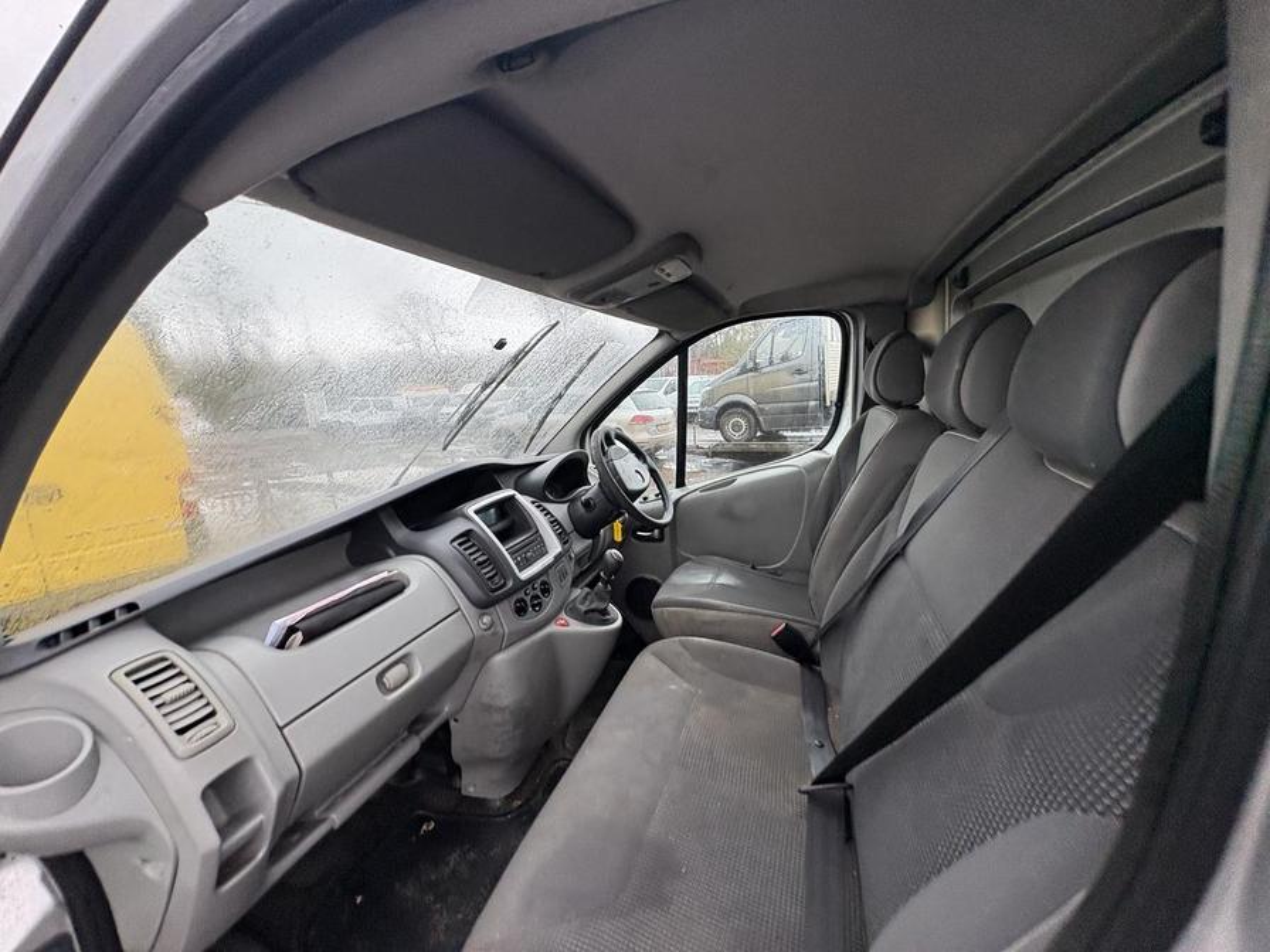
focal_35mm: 14
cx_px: 635
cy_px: 476
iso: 200
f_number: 2.2
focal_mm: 2.22
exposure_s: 1/99
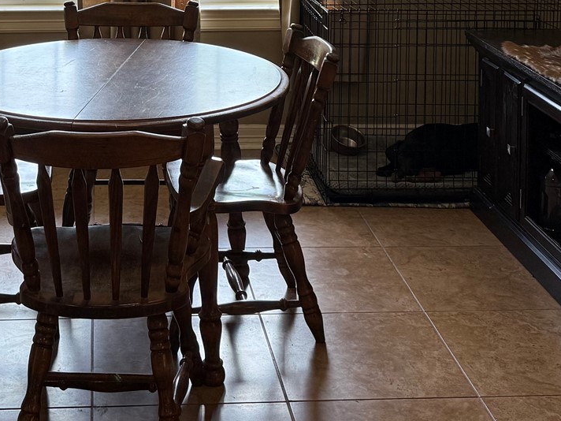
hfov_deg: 27.9
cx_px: 158
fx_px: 1118
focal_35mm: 69
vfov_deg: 19.7
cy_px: -115
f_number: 1.78
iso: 64
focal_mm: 6.76
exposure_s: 1/120
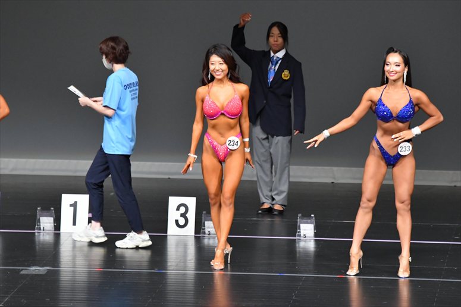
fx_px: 4032
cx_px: 230
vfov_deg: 4.4
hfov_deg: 6.5
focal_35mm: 315
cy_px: 154
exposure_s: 1/400
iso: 5000
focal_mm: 210
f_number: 5.6
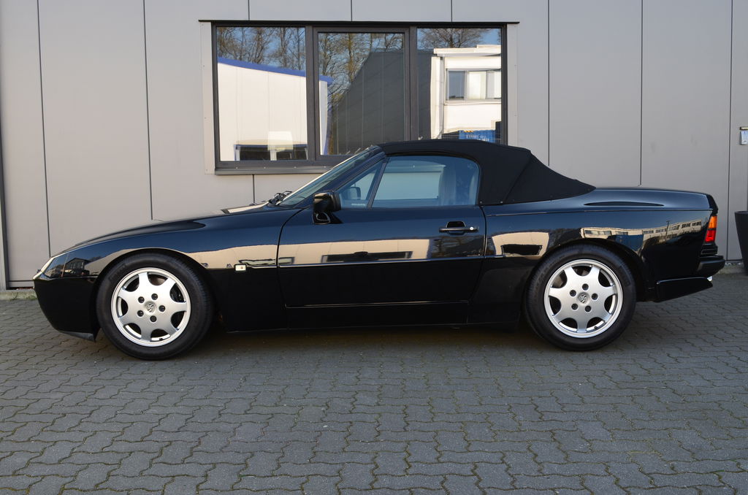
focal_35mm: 36
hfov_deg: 53.2
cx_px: 374
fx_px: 746
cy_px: 248
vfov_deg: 36.7
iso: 400
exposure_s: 1/100
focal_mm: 24
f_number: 9
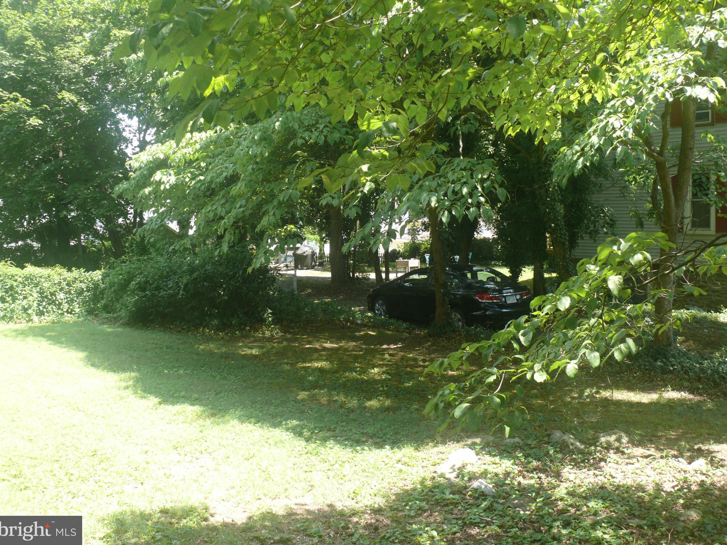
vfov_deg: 39.7
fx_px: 756
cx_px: 365
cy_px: 265
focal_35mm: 36
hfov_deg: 51.4
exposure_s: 1/100
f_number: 3.6
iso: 100
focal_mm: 7.4
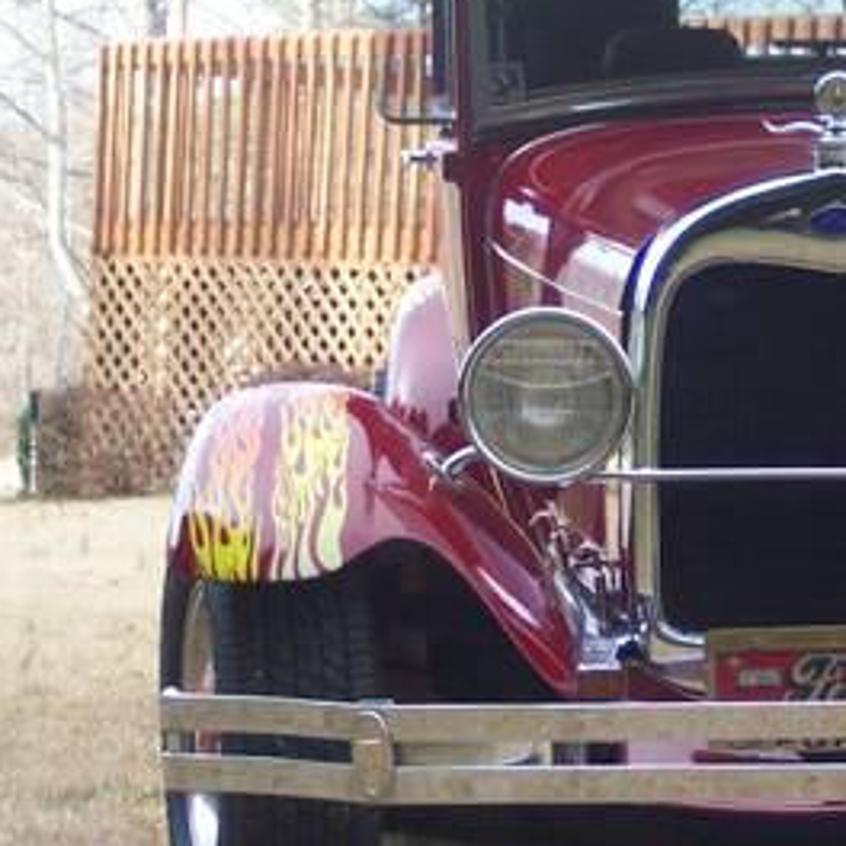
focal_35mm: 147
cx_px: 798
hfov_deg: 11.8
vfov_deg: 11.9
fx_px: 4065
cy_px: 362
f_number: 4
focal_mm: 16
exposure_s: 1/125
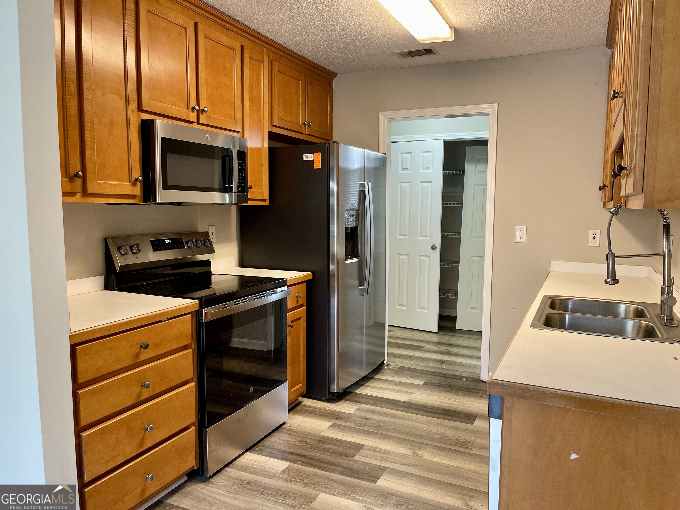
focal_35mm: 26
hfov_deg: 67.3
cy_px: 255
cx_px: 340
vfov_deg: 53.1
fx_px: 511
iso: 125
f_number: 1.6
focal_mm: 5.1
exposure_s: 1/60
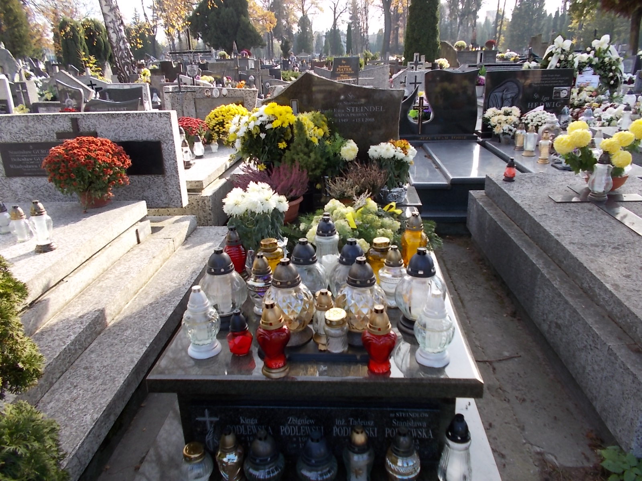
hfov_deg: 67.3
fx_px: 482
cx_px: 321
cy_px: 240
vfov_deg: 53.1
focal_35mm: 26
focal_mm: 4.6
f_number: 3.2
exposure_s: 1/200
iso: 80
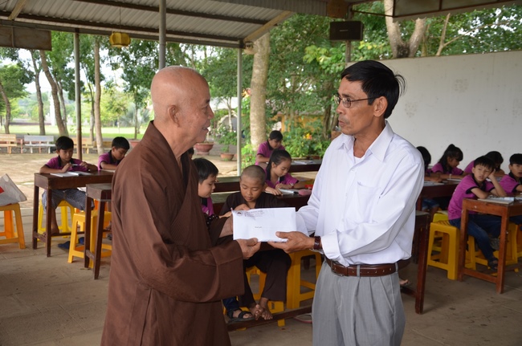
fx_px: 565
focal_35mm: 39
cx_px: 261
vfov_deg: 34.1
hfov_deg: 49.6
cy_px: 173
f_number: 4
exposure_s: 1/160
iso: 320
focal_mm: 26
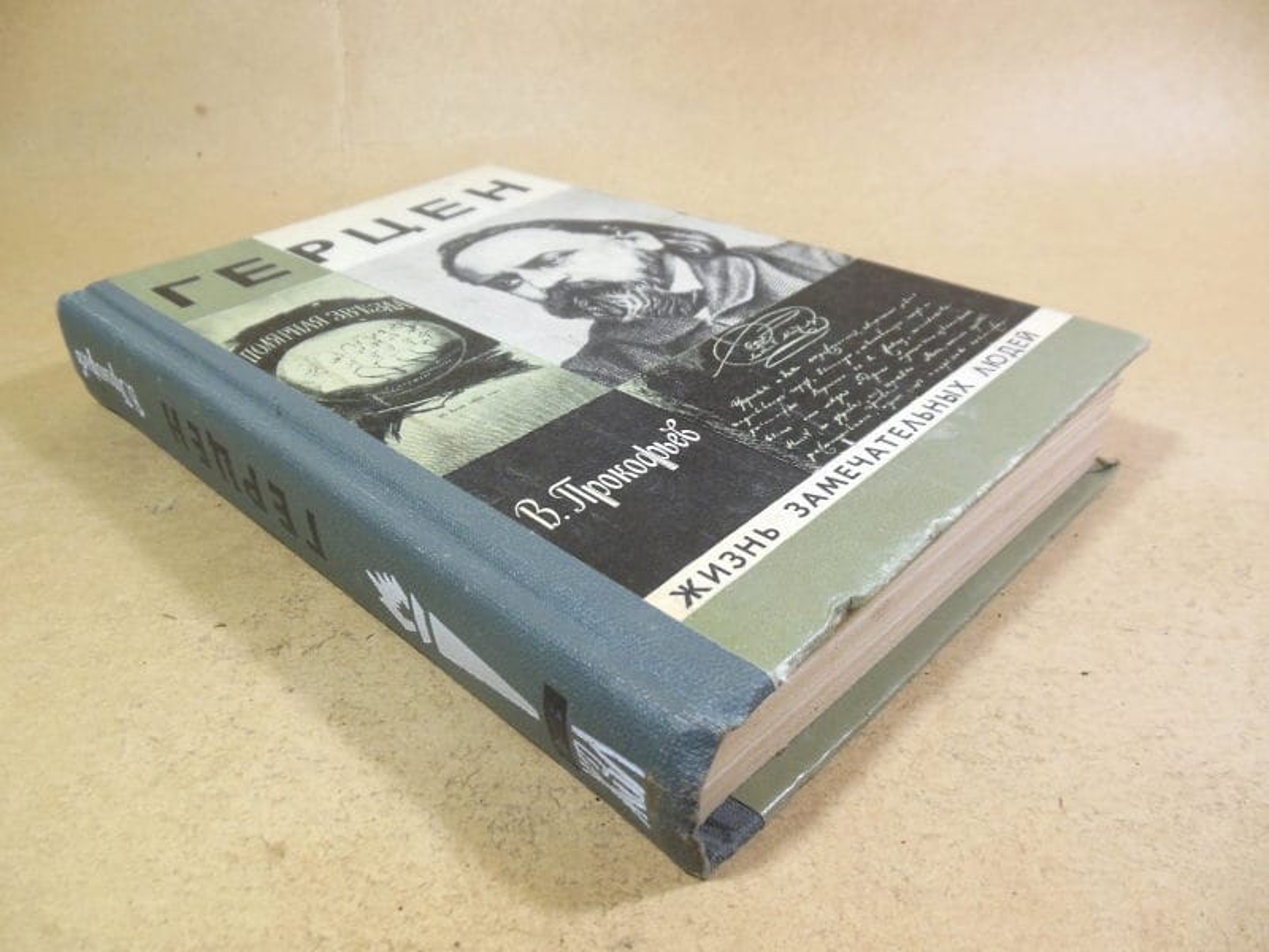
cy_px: 476
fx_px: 916
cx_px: 634
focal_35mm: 25
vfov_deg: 54.9
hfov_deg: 69.4
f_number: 3.2
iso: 160
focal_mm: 4.5
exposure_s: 1/30
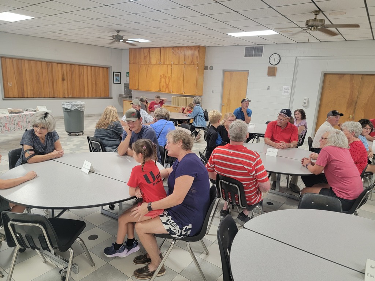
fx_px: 260
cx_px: 188
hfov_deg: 71.6
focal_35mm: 24
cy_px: 140
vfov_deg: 56.8
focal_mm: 6.7
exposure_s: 1/60
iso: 200
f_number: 1.8
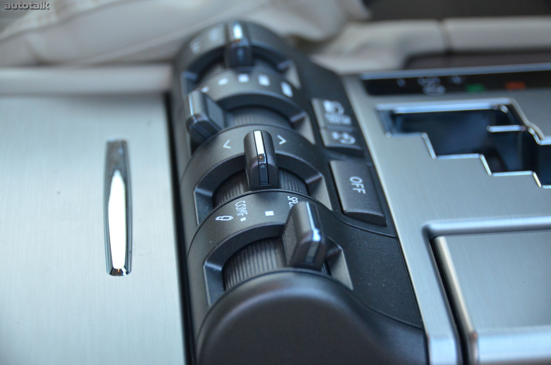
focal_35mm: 105
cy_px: 182
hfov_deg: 19.5
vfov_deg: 13.0
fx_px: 1604
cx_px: 276
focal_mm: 70
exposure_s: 1/60
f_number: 5
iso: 1600
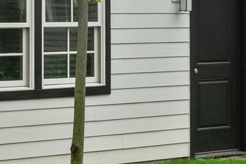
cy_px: -90
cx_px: -207
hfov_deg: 10.4
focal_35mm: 185
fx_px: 1264
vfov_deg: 7.3
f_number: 8
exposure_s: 1/500
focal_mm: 40
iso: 200
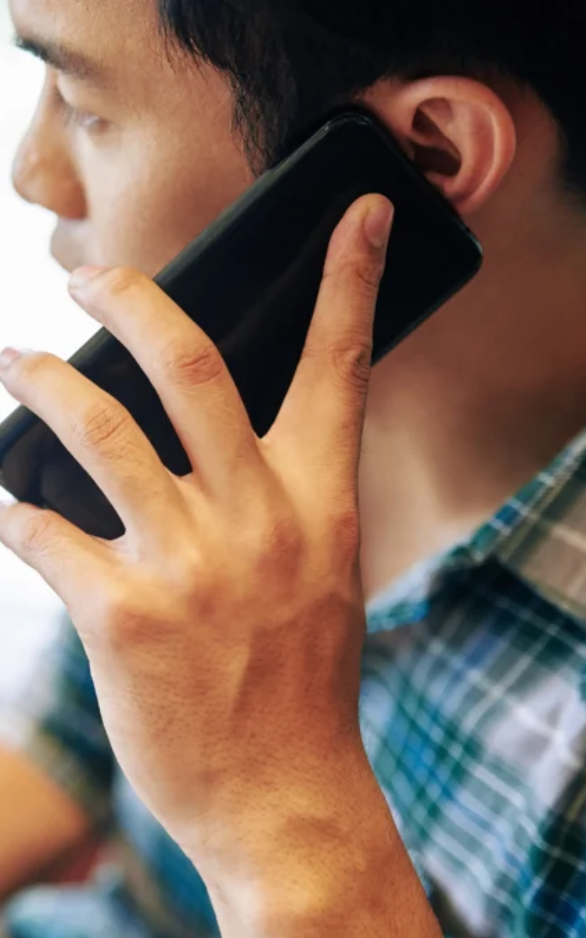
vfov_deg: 37.5
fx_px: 1380
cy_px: 471
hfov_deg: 22.4
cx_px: -86
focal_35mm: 54
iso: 320
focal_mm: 35
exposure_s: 1/250
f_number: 2.5
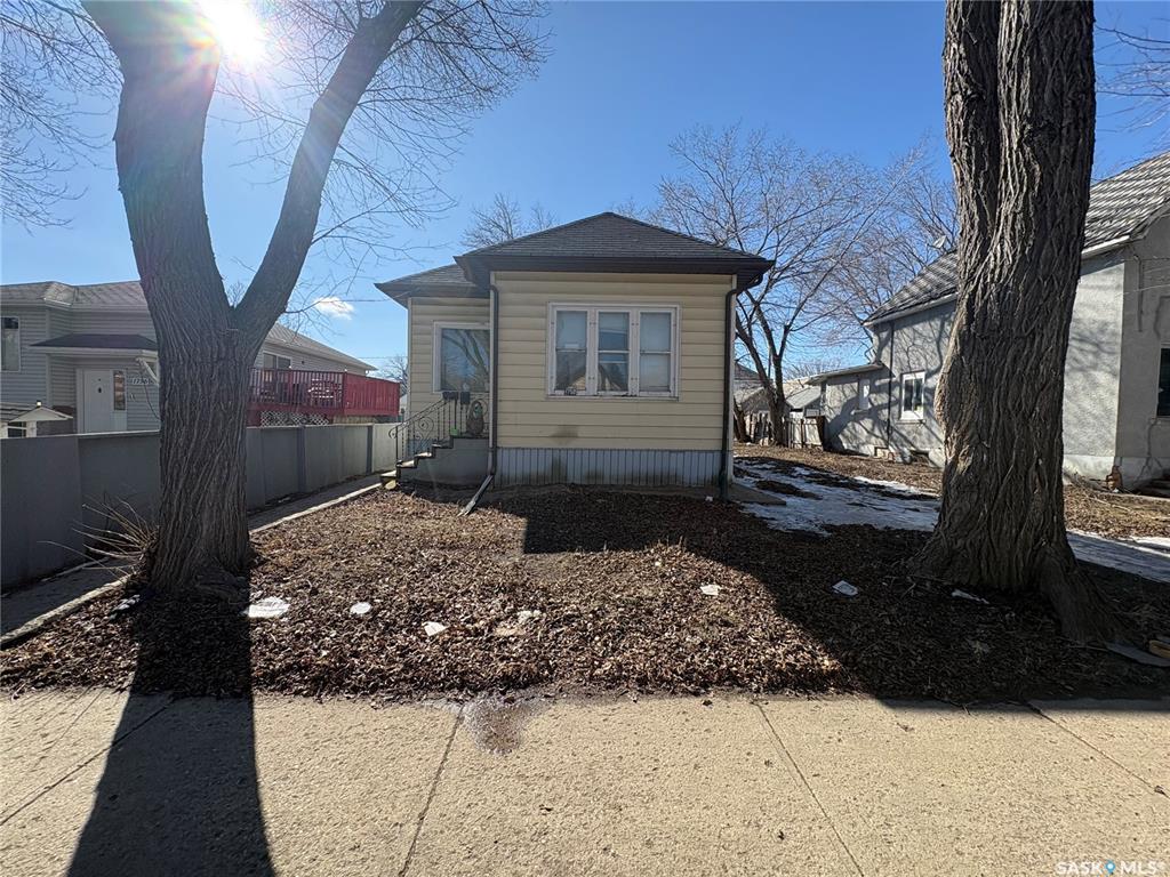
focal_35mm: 14
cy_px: 438
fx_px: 473
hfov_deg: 102.1
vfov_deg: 85.7
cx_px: 585
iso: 64
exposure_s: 1/1034
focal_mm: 2.22
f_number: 2.2
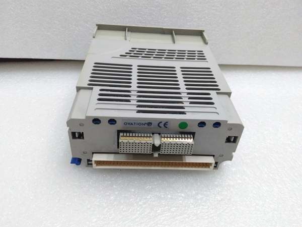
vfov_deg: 51.4
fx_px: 236
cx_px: 151
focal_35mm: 27
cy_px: 114
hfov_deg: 65.3
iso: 432
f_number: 2
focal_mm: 3.79
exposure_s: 1/33
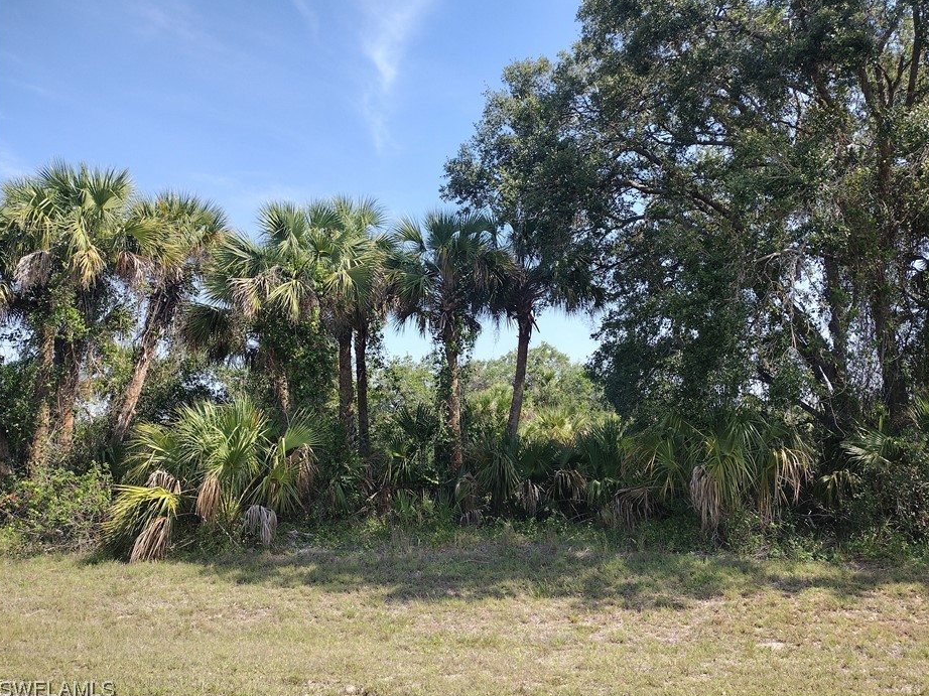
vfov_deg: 46.7
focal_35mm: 30
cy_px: 319
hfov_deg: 59.9
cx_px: 509
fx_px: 805
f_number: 1.7
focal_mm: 4.71
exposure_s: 1/1122
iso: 100
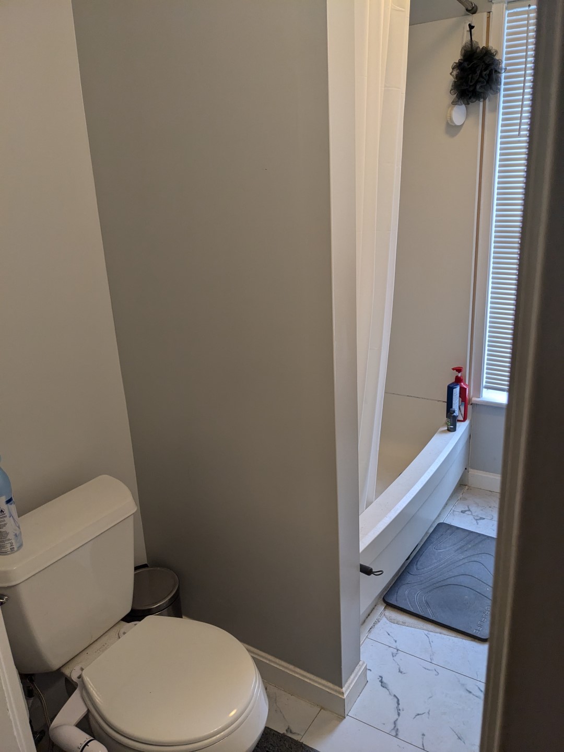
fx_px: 587
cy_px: 376
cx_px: 282
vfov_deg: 65.3
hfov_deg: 51.4
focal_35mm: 27
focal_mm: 4.38
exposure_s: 1/120
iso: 130
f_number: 1.73
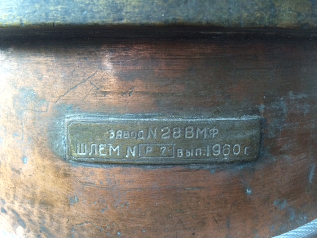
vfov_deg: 48.2
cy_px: 119
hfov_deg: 61.7
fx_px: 266
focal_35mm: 29
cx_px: 158
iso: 200
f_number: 2.2
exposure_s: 1/30
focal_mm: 4.15
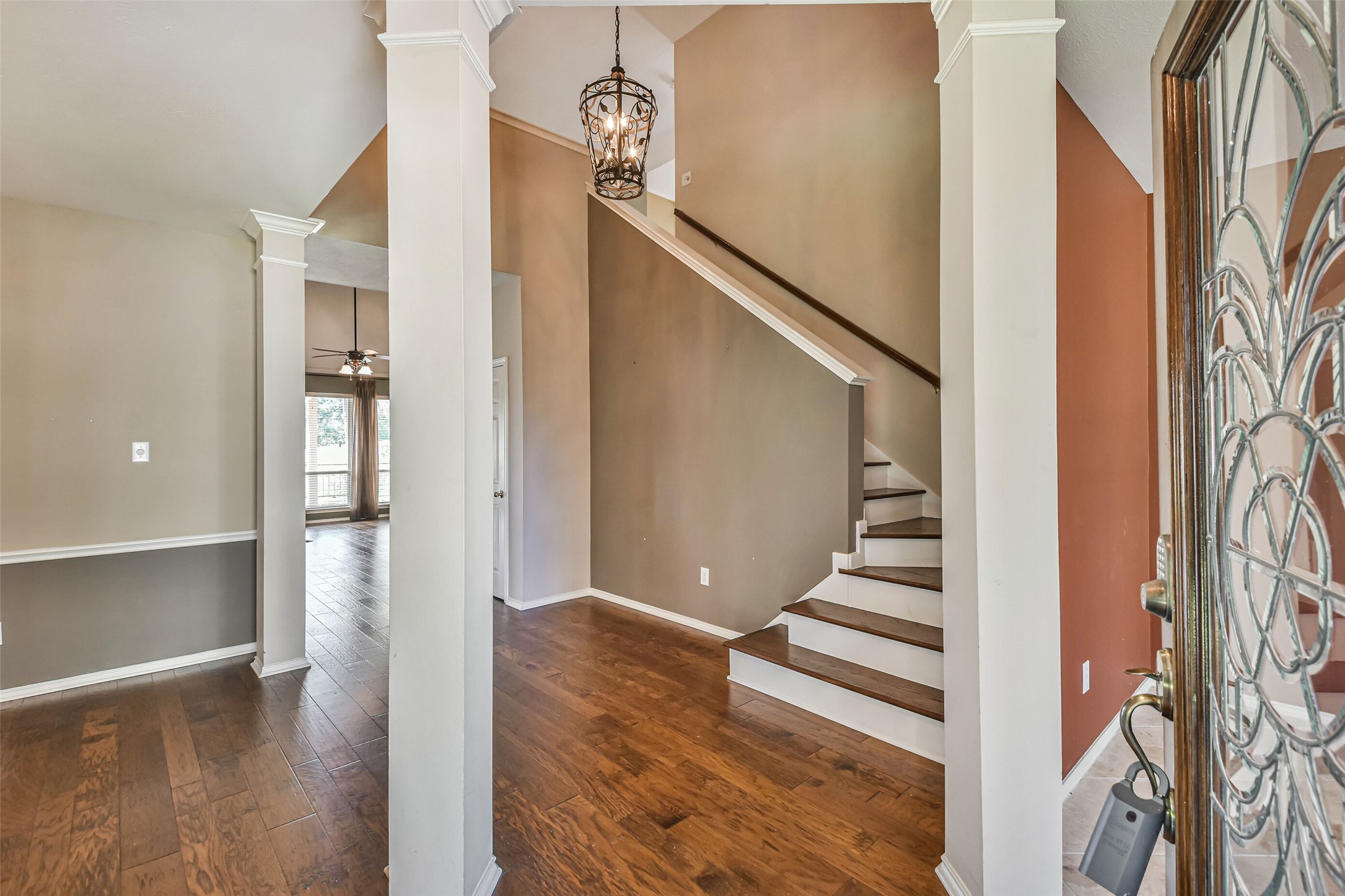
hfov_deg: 100.4
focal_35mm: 15
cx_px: 672
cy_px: 448
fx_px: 560
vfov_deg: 77.3
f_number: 8
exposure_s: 1/6
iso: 400
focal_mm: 10
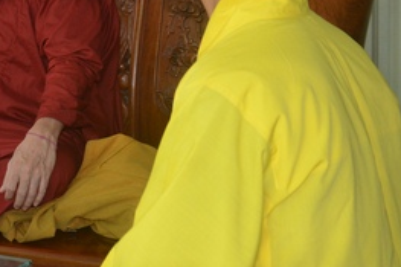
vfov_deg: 10.8
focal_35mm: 126
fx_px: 1403
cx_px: -78
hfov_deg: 15.7
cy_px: 10
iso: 400
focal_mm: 34
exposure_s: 1/160
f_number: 4.2
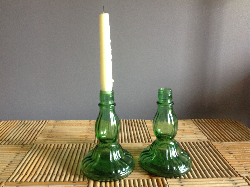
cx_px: 125
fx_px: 252
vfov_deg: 40.6
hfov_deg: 52.7
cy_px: 94
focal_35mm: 35
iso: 160
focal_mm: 4.28
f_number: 2.4
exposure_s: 1/15
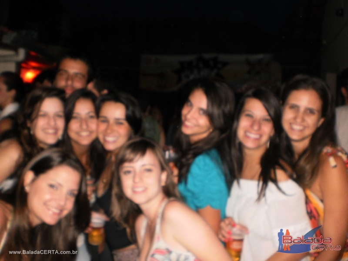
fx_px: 362
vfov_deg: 39.7
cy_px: 130
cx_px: 174
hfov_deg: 51.4
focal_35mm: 36
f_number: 3.1
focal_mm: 6.3
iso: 160
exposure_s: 1/30
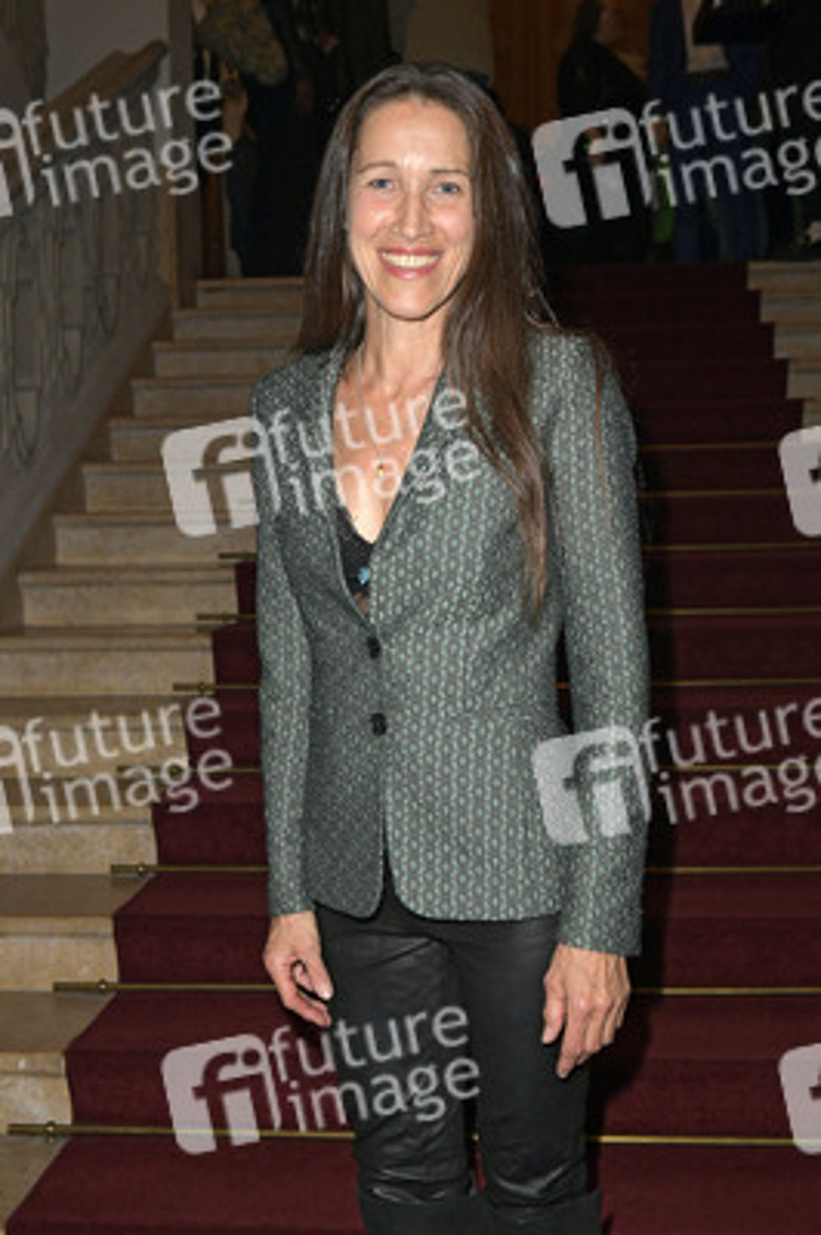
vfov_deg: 46.4
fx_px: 1439
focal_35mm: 42
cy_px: 618
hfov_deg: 31.8
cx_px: 410
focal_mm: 42
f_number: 7.1
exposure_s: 1/250
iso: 1600
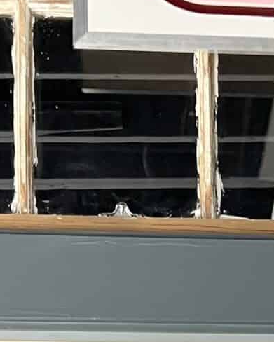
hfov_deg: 11.4
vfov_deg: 13.6
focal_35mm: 133
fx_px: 1347
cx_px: 335
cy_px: 516
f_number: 1.5
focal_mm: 5.7
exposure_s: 1/60
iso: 200
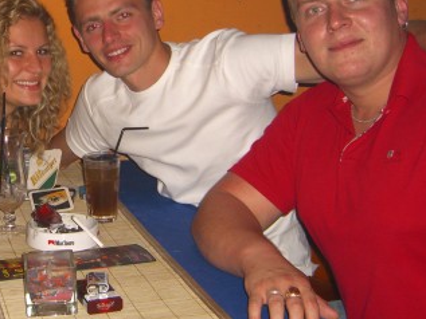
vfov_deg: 20.4
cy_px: 129
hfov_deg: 26.5
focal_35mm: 72
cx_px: 81
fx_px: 886
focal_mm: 7.9
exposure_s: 1/60
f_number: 2.8
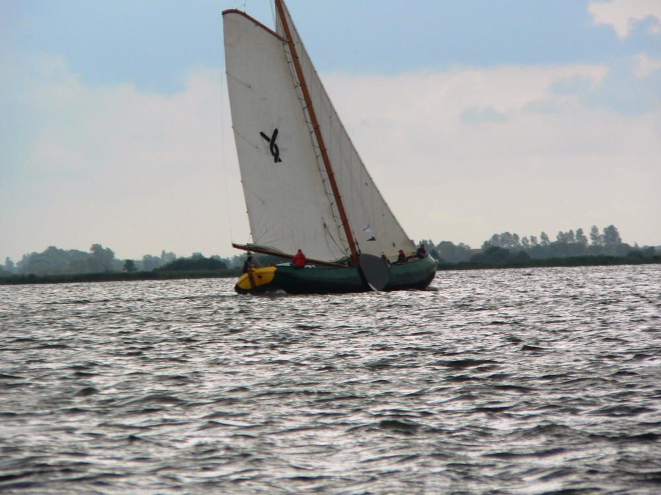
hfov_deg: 4.7
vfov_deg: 3.5
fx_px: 8077
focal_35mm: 423
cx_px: 330
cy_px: 248
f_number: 4
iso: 80
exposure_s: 1/320
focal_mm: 70.3
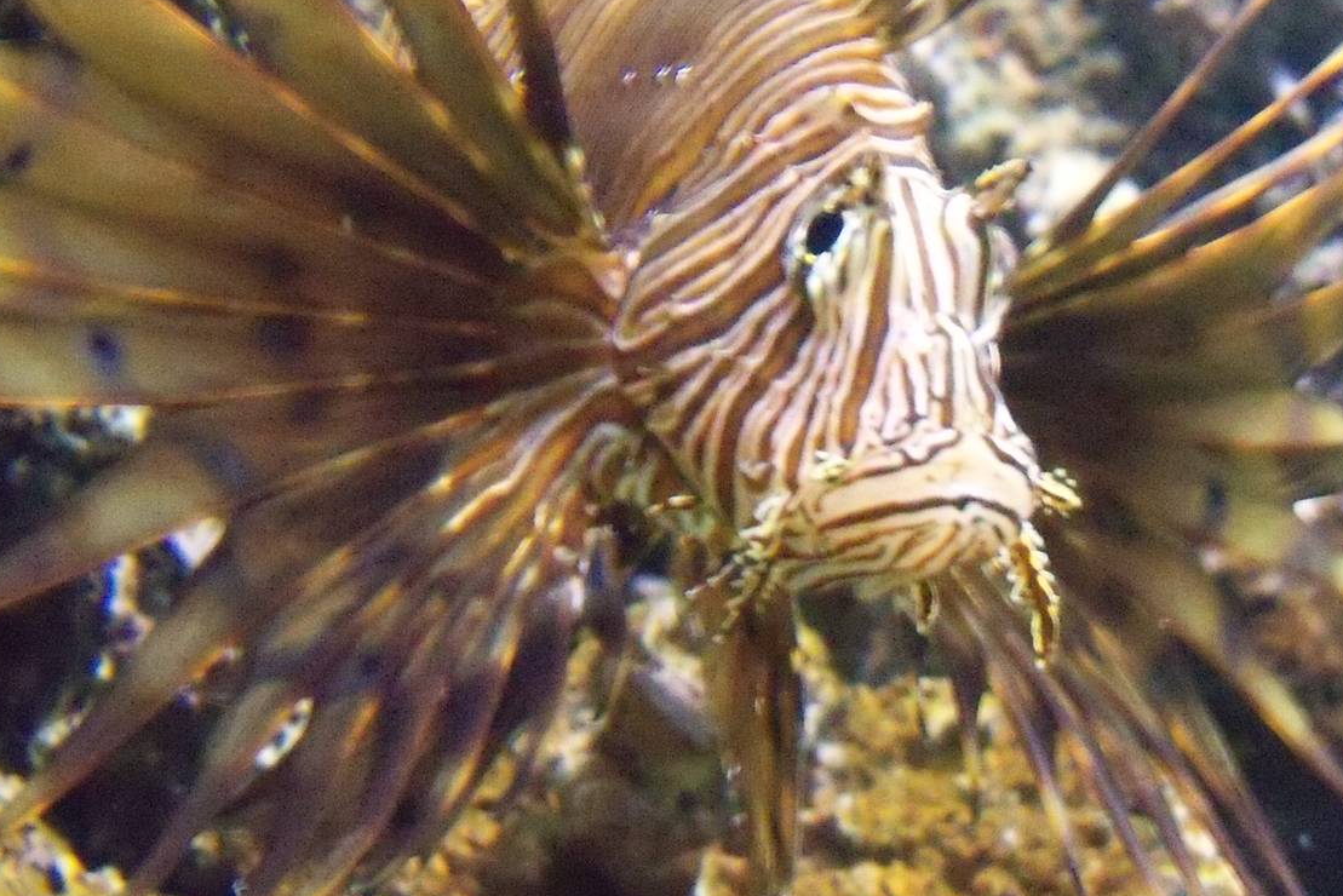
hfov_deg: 31.8
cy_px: 257
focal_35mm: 63
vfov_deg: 21.4
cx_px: 798
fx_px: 2351
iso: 1600
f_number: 3.7
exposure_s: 1/8
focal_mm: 7.5
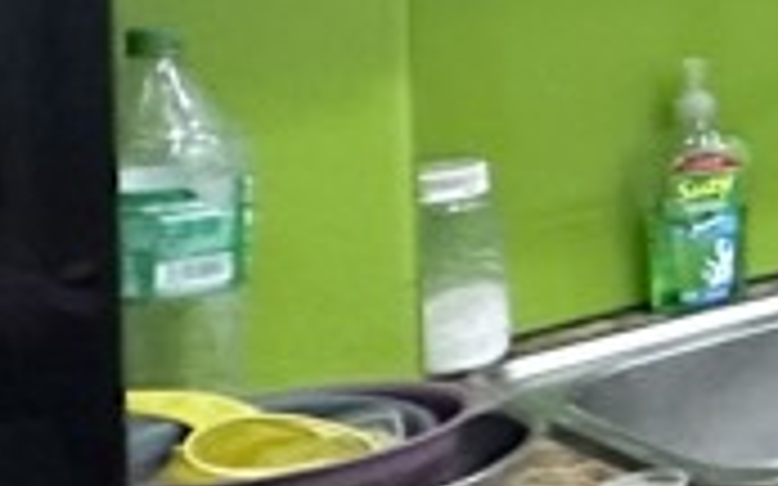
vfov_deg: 14.1
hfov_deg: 13.2
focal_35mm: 88
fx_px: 1865
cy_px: -189
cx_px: 2087
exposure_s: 1/50
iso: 500
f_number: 2.2
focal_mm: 2.22
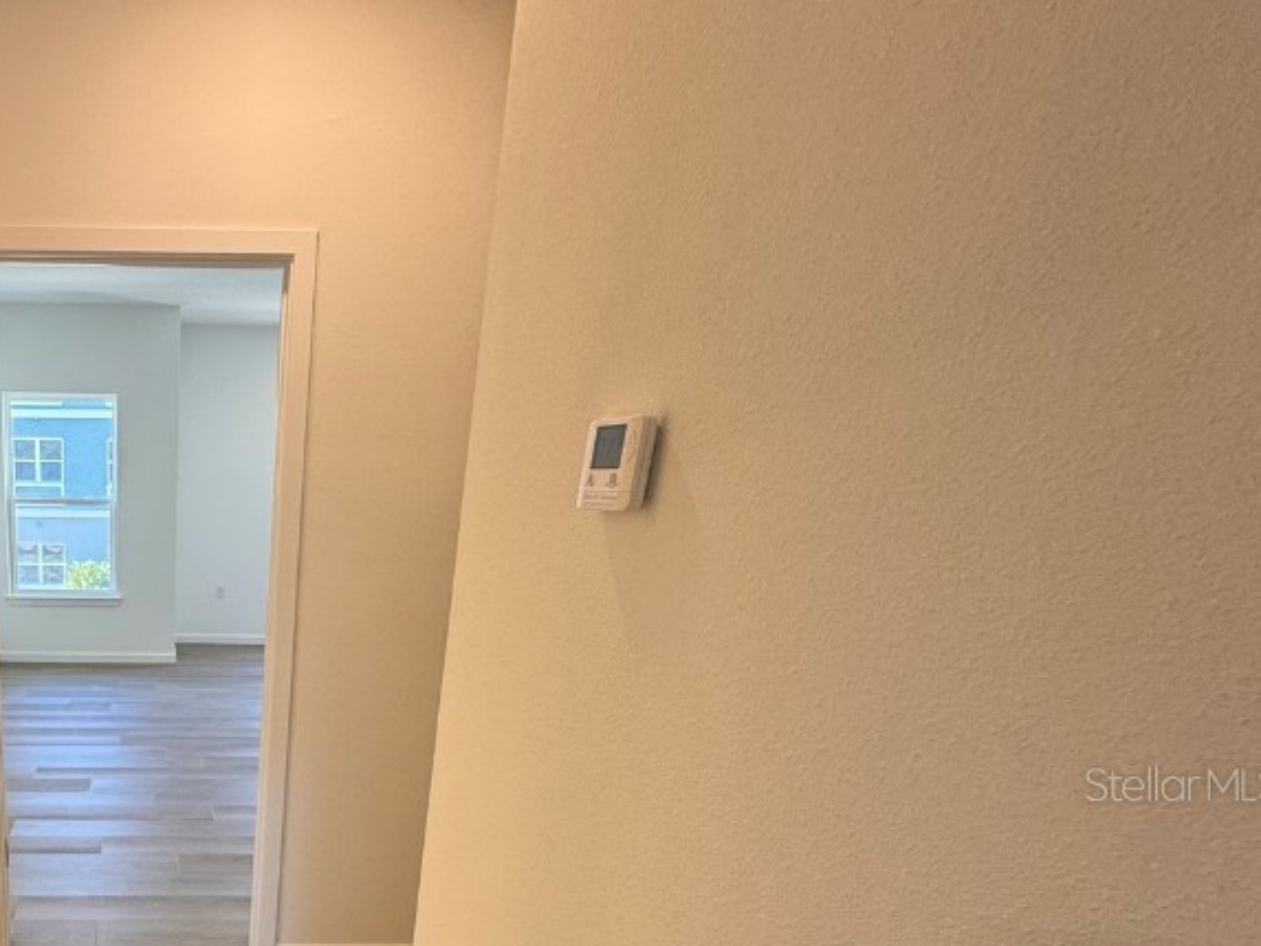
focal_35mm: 25
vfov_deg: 50.8
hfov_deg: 60.5
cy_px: 783
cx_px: 165
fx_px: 911
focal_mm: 2.22
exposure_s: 1/120
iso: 160
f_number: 2.2
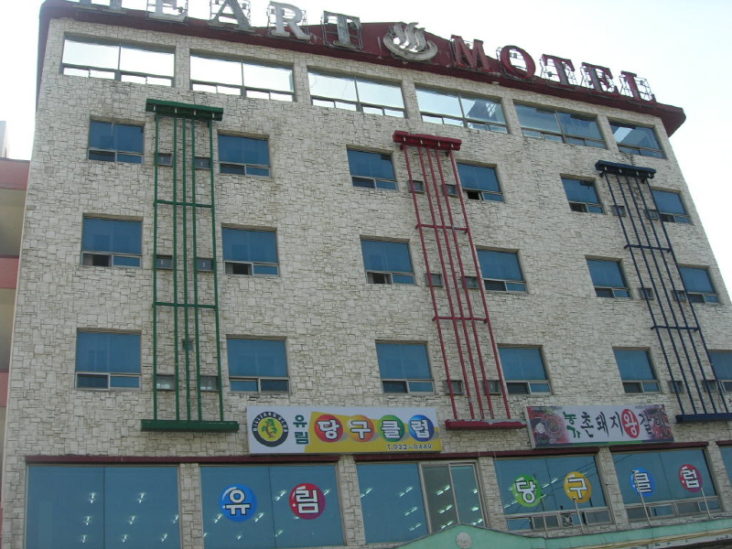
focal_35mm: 38
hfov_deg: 49.0
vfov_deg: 37.7
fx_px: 804
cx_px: 366
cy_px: 274
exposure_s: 1/316
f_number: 4.8
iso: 64
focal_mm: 7.8
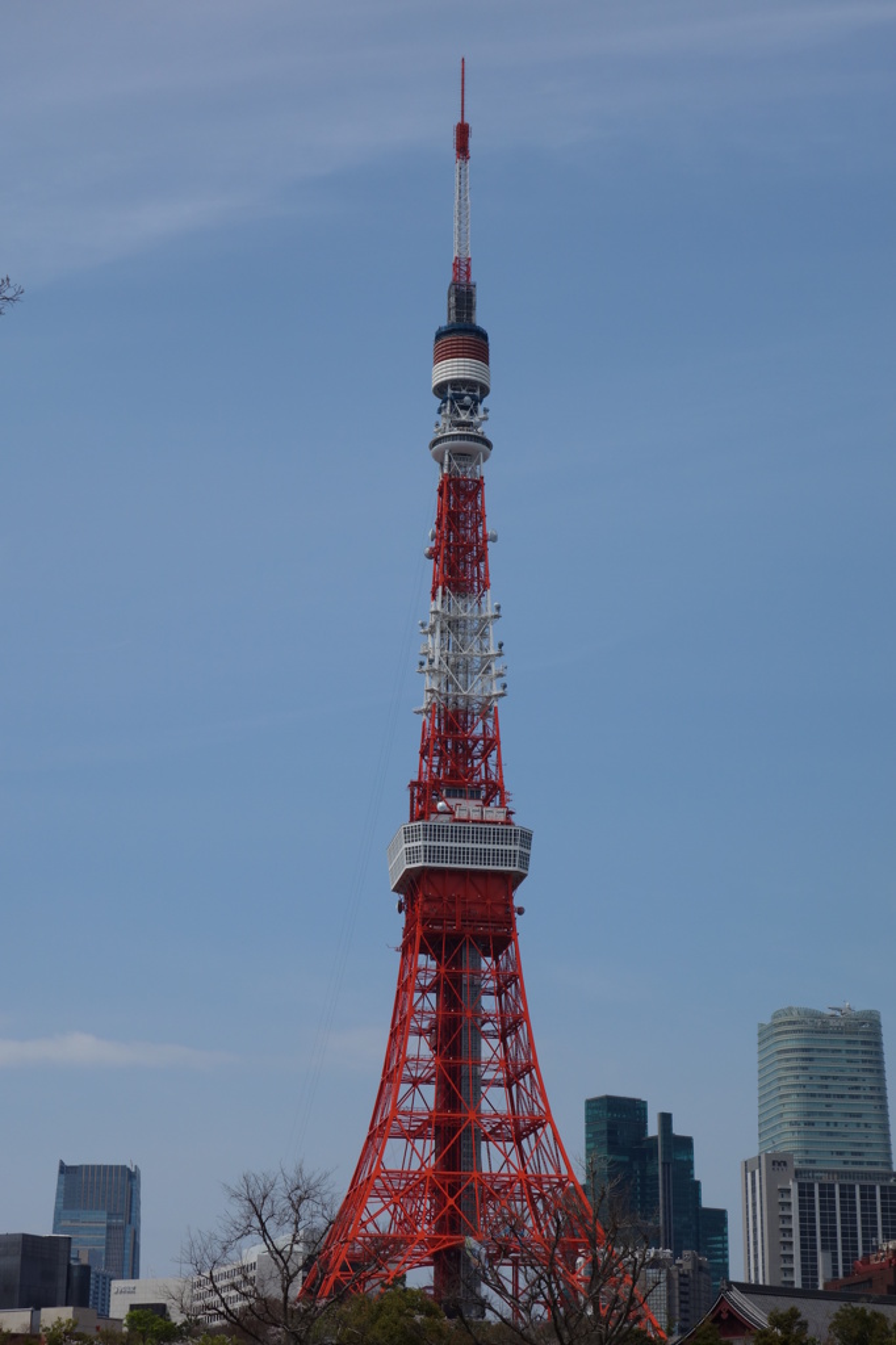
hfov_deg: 20.6
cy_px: 672
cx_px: 448
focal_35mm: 66
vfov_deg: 30.5
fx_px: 2465
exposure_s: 1/800
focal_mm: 24.7
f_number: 7.1
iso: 125
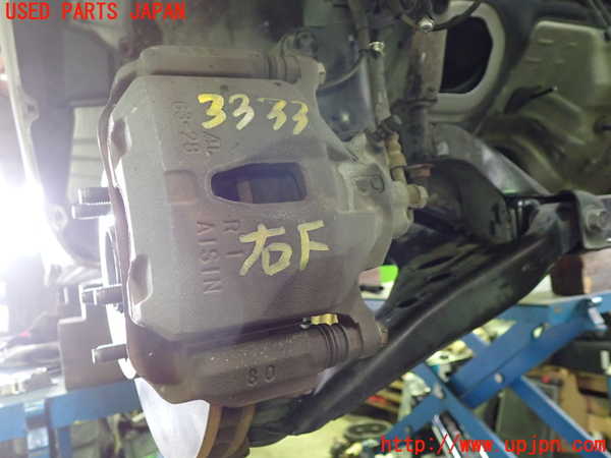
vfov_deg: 46.8
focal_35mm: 30
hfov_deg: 60.0
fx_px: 530
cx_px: 306
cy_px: 229
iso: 800
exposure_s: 1/30
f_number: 2.3
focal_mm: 5.4
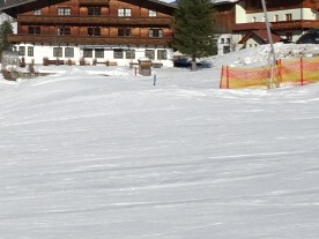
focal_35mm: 89
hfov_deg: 19.8
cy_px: -21
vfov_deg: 16.1
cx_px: -119
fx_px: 820
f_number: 3.5
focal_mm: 4.1
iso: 80
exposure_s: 1/2000
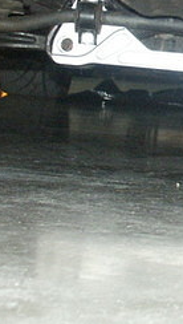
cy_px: 36
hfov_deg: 7.2
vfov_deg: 13.0
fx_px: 1409
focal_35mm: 164
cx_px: 347
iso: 200
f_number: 3.5
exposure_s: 1/45
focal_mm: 11.91
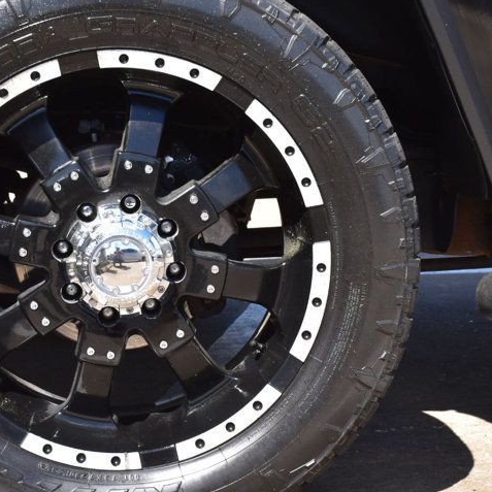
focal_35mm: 93
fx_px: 1495
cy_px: 299
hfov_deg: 18.7
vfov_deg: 18.7
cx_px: 187
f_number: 10
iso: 400
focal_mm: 34
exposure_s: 1/320
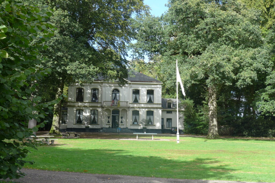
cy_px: 92
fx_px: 359
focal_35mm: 47
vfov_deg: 28.7
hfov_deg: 41.9
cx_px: 138
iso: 80
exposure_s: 1/400
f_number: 2.8
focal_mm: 9.2
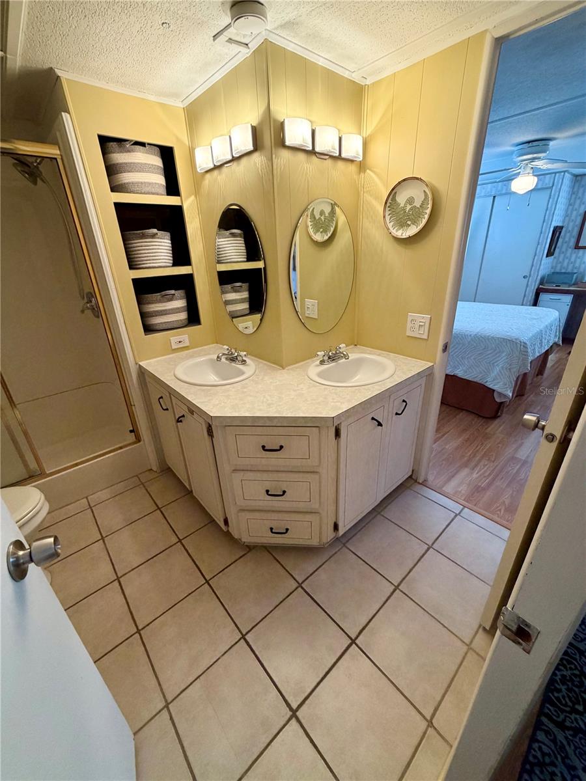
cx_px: 293
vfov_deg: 102.1
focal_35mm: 14
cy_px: 390
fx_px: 316
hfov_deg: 85.7
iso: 250
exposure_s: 1/120
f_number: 2.2
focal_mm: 2.22
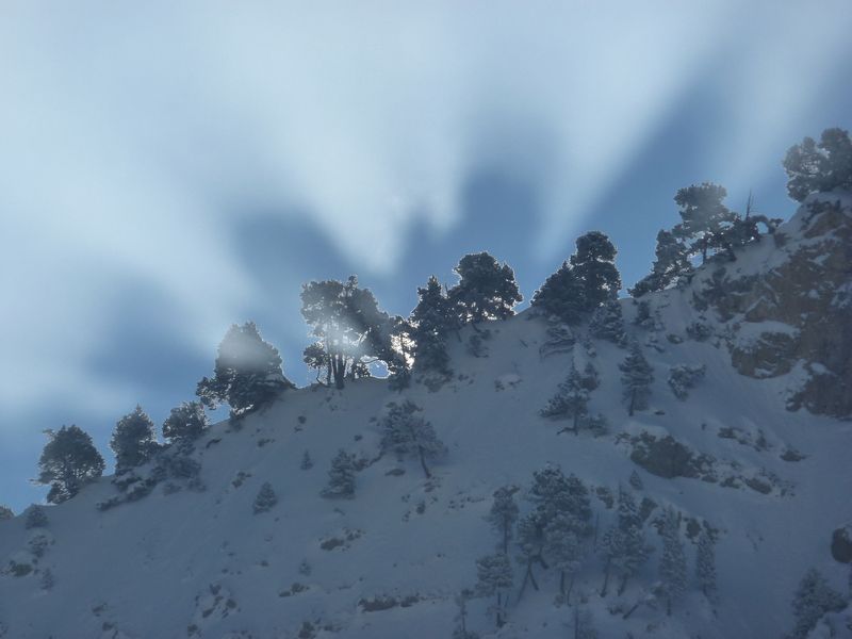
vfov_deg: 5.0
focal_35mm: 300
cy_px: 320
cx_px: 426
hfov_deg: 6.6
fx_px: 7384
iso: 125
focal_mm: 49.2
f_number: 6.3
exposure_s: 1/1600
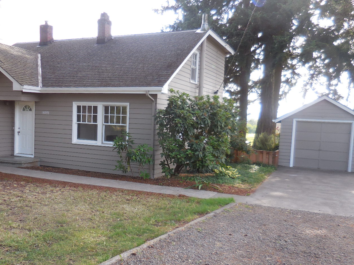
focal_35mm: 32
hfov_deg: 56.7
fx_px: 327
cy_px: 146
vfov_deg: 44.1
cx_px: 158
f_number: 3.3
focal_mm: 4.5
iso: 125
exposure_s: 1/125
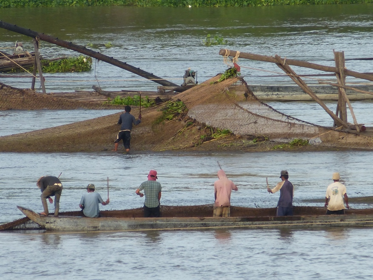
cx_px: 186
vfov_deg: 2.0
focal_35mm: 729
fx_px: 7856
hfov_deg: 2.7
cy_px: 140
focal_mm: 68.8
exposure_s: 1/125
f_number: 5.9
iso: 125
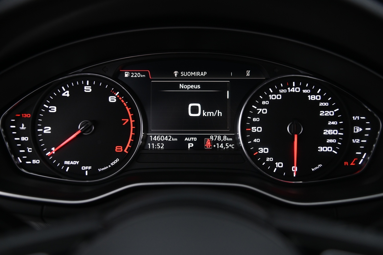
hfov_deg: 50.7
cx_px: 192
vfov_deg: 35.0
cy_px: 128
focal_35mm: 38
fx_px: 404
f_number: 4
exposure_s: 1/25
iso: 2000
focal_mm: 38
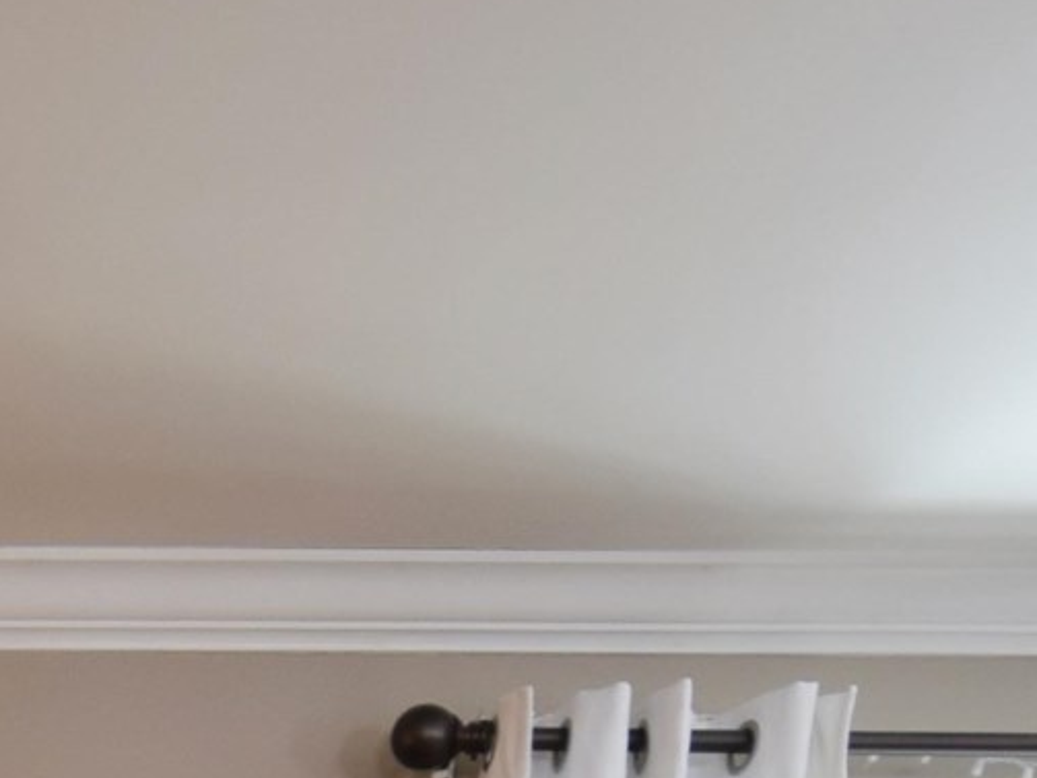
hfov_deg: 19.2
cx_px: -563
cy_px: 1719
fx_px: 2636
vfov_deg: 13.5
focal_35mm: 88
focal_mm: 10
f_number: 6.3
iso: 200
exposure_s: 1/13
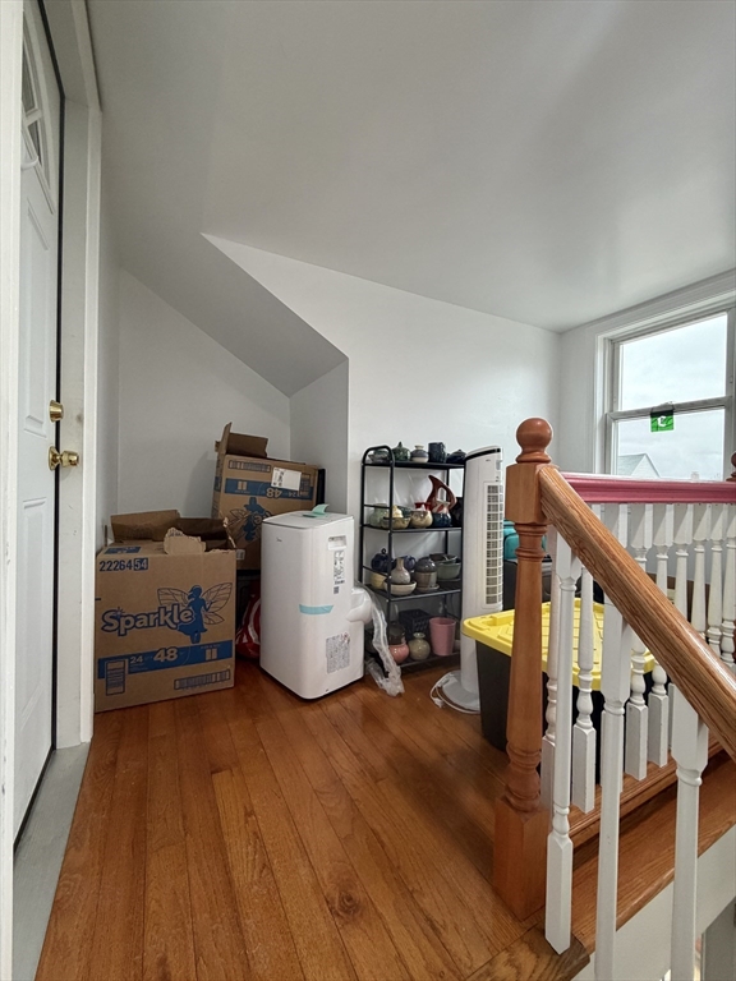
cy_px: 490
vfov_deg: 102.1
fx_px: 397
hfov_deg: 85.7
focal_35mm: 14
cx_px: 368
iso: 250
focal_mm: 2.22
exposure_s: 1/60
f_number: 2.2
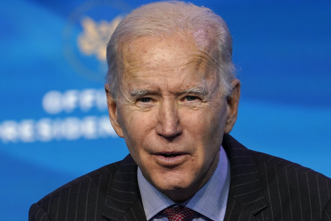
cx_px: 141
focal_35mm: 812
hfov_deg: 2.5
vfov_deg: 1.7
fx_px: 7465
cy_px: 142
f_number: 5.6
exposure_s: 1/200
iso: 1600
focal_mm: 400
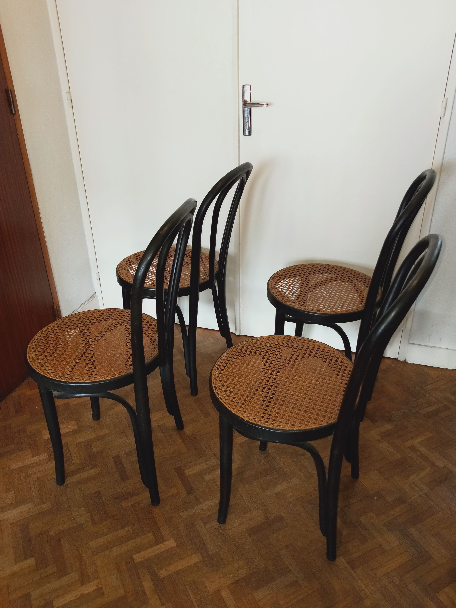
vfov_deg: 73.9
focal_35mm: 23
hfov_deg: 58.9
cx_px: 228
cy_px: 304
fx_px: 404
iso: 152
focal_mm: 3.99
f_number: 1.7
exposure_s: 1/50
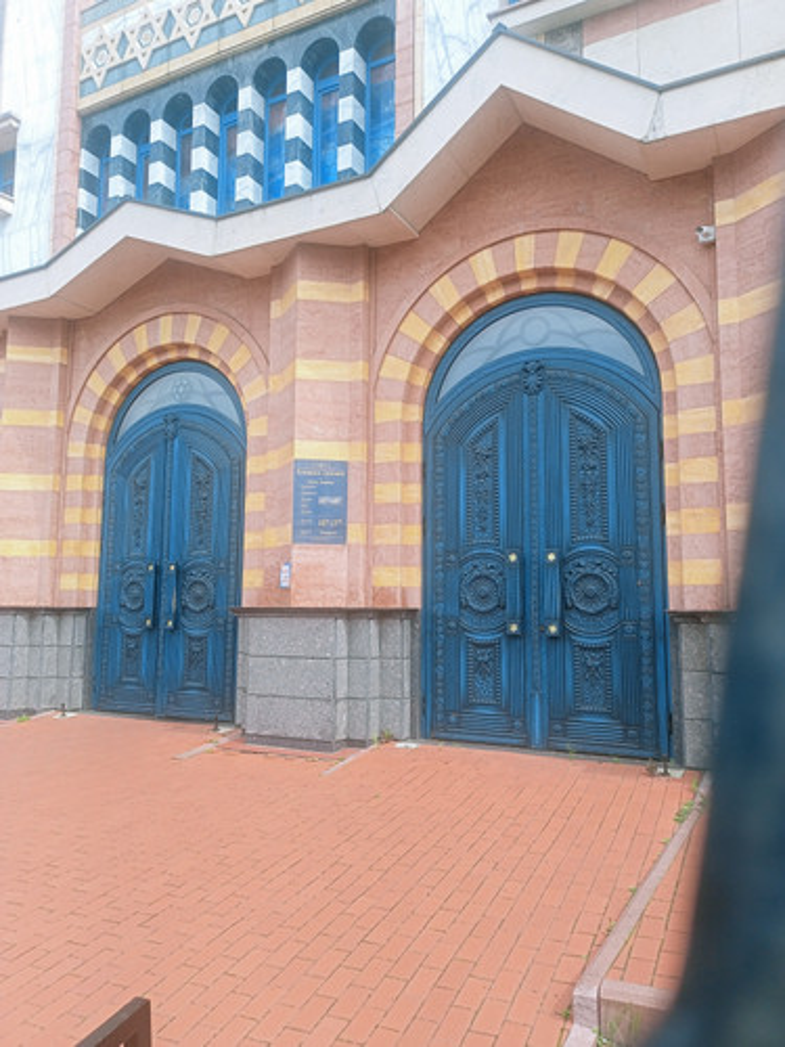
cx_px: 392
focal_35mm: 28
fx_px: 847
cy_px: 524
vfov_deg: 63.4
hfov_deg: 49.7
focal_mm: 4.69
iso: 113
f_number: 1.8
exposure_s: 1/1042
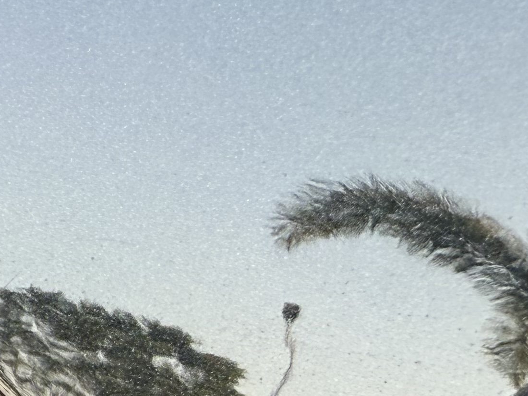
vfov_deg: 15.7
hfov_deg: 20.2
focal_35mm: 88
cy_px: 553
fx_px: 1342
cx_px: -180
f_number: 2.2
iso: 64
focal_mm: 2.22
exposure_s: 1/99
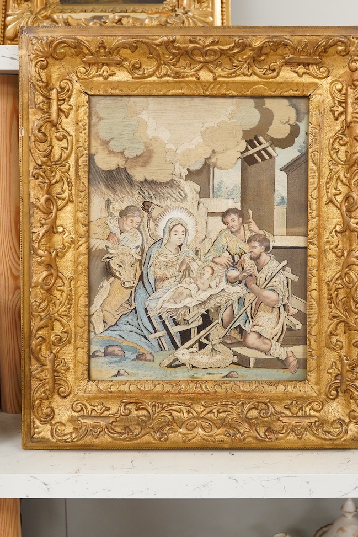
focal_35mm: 52
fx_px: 776
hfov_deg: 26.0
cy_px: 229
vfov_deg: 38.1
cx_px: 205
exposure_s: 1/100
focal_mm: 30
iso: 2500
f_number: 6.3
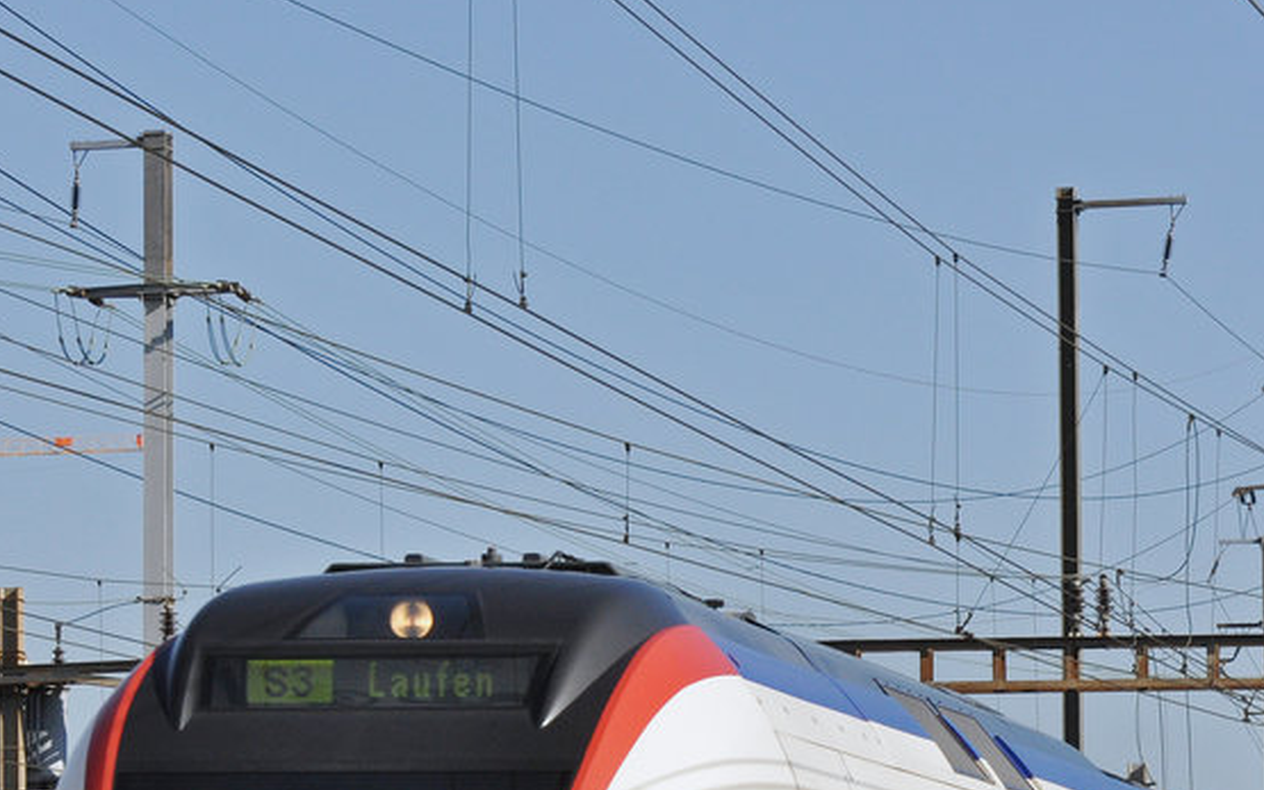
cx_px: 902
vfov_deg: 5.7
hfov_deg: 9.1
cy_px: 894
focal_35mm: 231
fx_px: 7958
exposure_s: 1/800
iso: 400
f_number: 11
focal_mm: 70
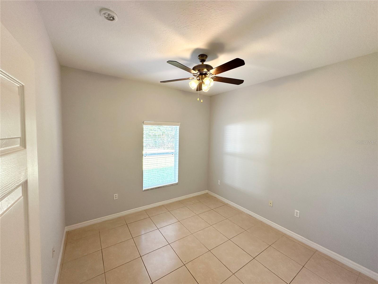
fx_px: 153
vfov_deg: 85.7
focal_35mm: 14
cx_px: 189
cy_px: 142
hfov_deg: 102.1
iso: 125
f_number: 2.2
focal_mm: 2.22
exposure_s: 1/120
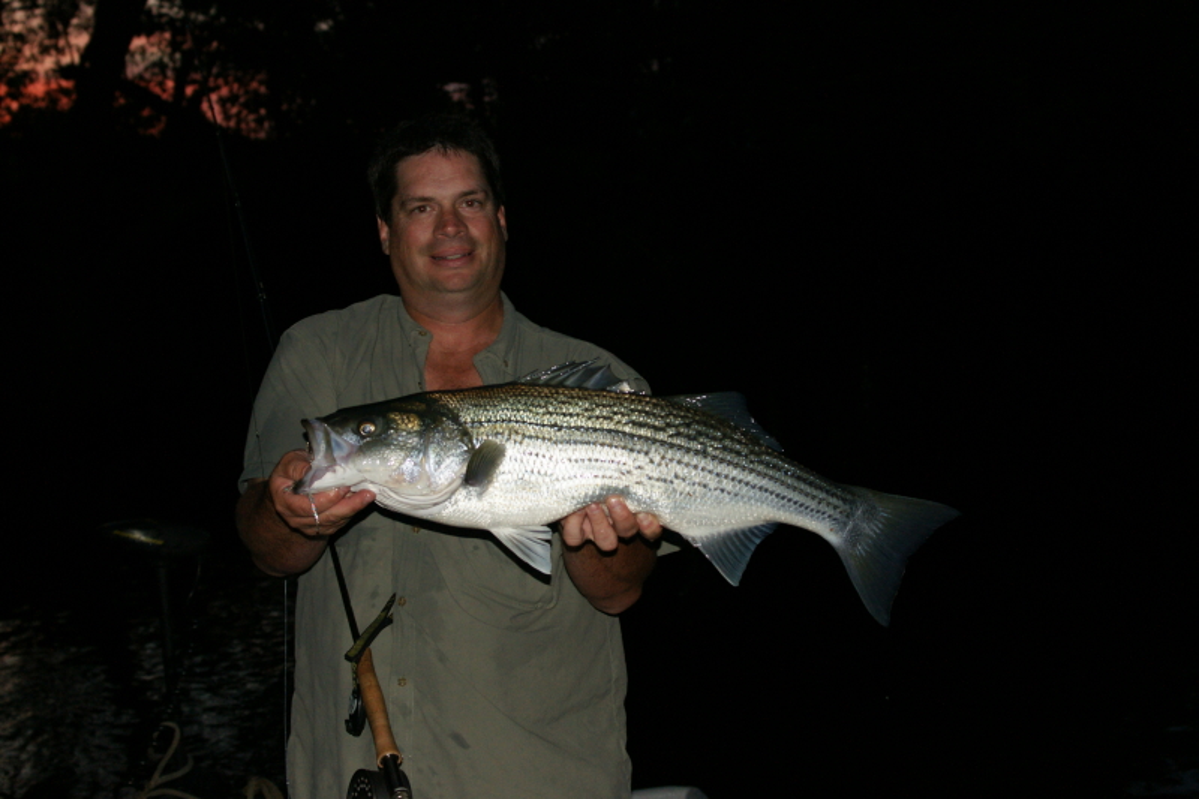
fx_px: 1748
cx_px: 600
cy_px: 400
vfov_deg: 25.7
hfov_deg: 37.9
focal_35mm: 52
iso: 800
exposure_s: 1/60
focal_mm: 35
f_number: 4.5
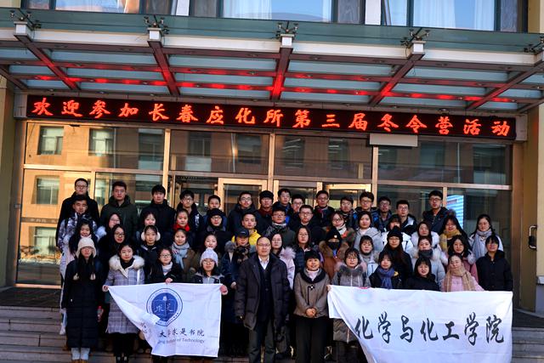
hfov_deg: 36.9
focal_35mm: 54
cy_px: 182
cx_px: 272
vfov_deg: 25.1
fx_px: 816
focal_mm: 54
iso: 160
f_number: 5
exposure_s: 1/160
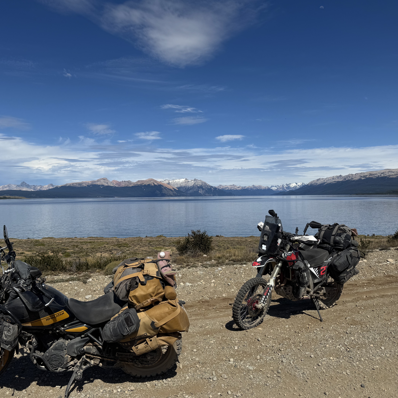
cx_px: 168
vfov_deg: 55.6
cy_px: 200
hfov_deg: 55.4
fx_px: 377
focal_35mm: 29
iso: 80
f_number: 1.78
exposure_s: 1/9009
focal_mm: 6.76
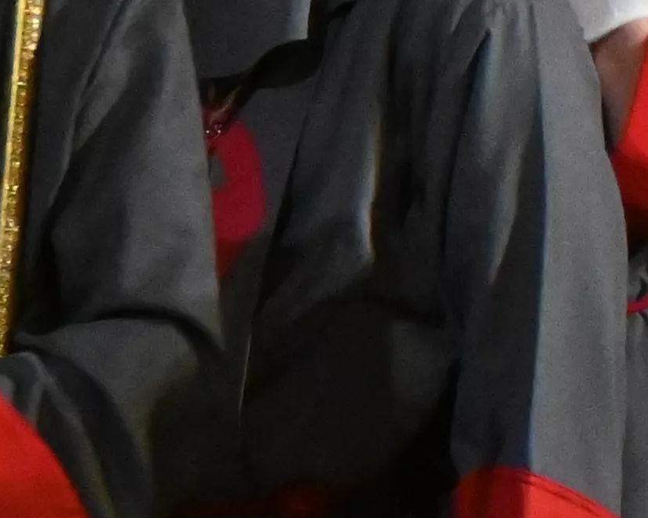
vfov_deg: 5.8
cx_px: -893
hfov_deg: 6.9
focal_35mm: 266
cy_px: 324
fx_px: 5101
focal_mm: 28
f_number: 4.5
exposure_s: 1/40
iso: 6400
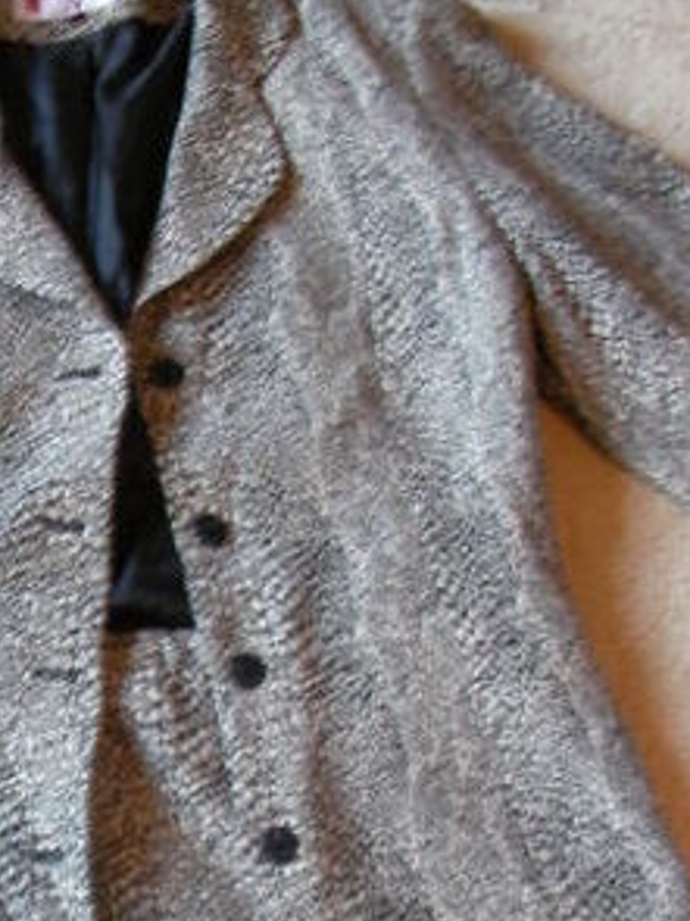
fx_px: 2367
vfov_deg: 21.6
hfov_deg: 16.2
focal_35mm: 89
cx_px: -28
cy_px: 787
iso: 100
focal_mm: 6.3
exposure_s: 1/2.5
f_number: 3.5
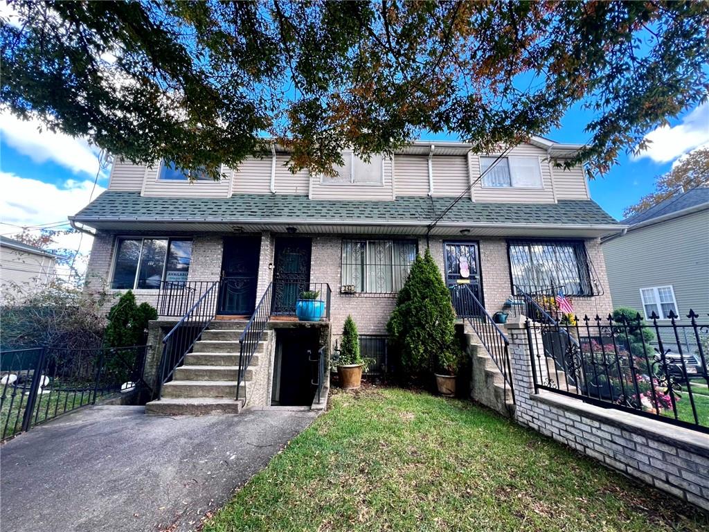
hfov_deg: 106.2
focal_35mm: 13
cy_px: 266
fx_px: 266
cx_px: 354
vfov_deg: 89.9
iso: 32
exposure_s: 1/117
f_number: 1.8
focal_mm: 1.57
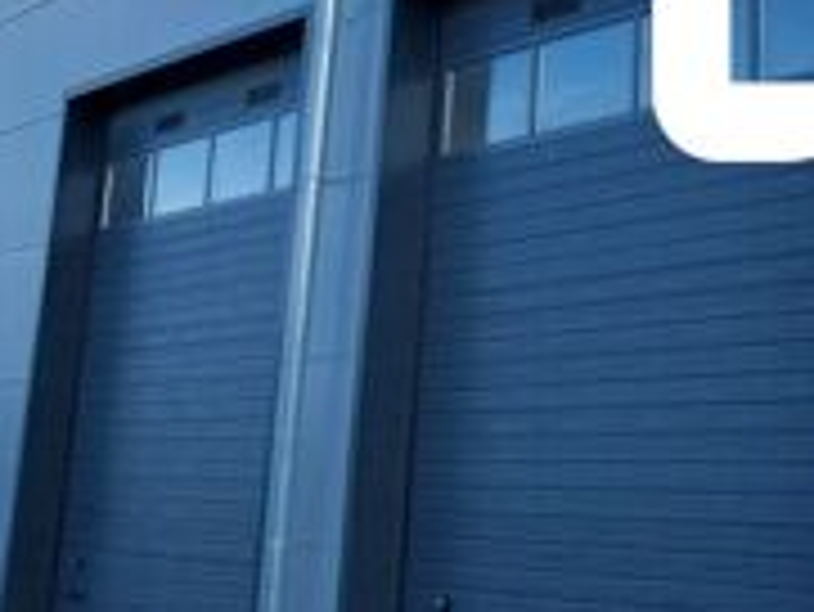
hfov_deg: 26.6
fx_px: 1624
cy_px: 0
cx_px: 814
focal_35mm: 69
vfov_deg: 20.6
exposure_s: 1/568
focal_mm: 4
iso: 25
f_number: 1.8
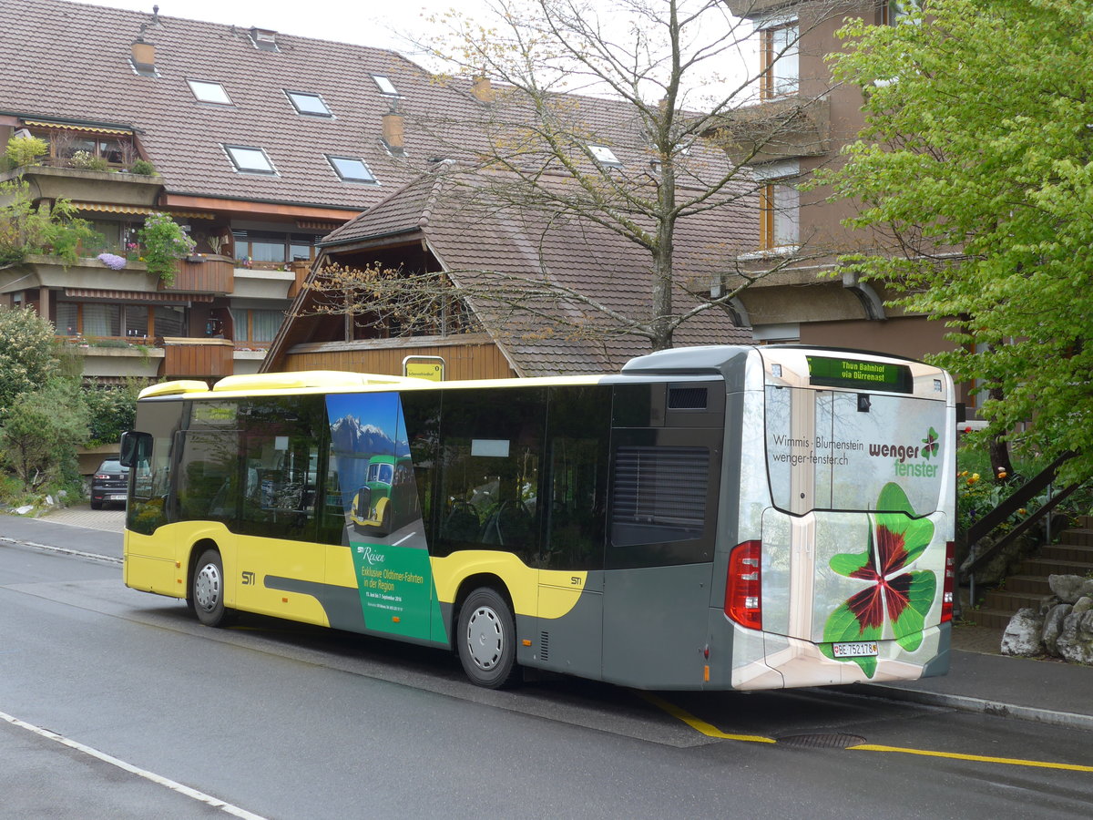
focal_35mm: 52
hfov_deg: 36.8
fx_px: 1642
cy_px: 410
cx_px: 546
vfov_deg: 28.0
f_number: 3.3
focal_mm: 10.7
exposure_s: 1/250
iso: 80
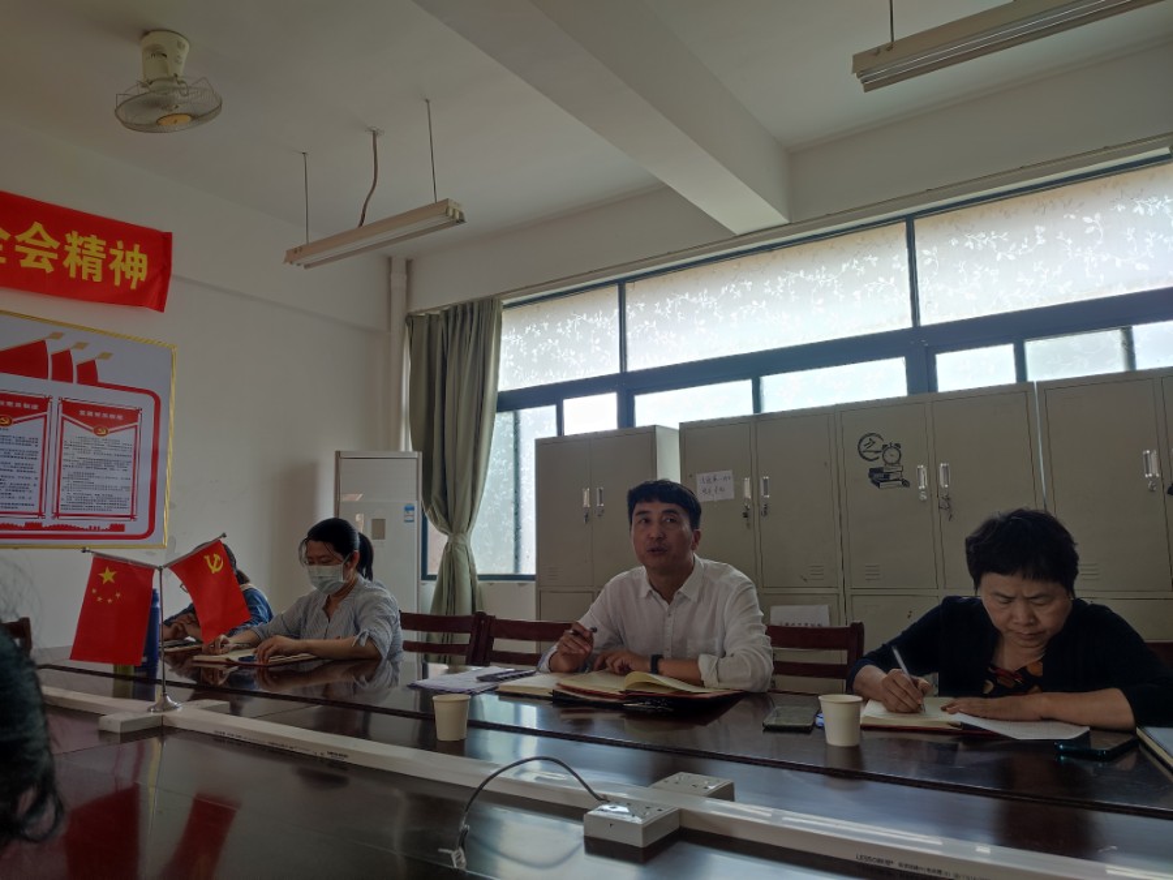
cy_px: 440
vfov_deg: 54.9
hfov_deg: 69.4
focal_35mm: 25
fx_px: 847
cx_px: 586
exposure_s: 1/50
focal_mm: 5.96
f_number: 1.75
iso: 65
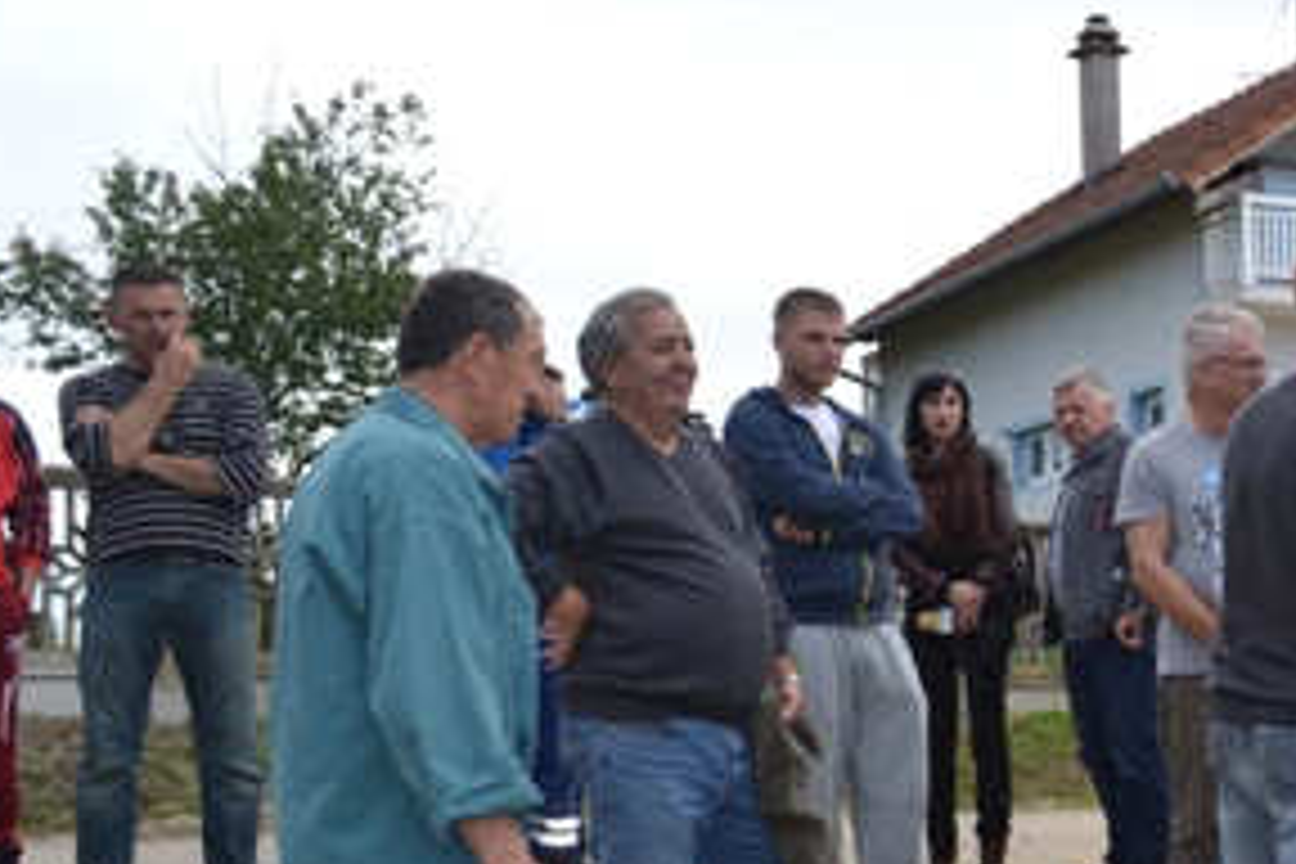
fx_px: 2160
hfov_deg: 30.7
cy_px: 664
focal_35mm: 60
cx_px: 1336
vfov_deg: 22.4
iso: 100
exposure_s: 1/200
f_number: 6.3
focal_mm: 18
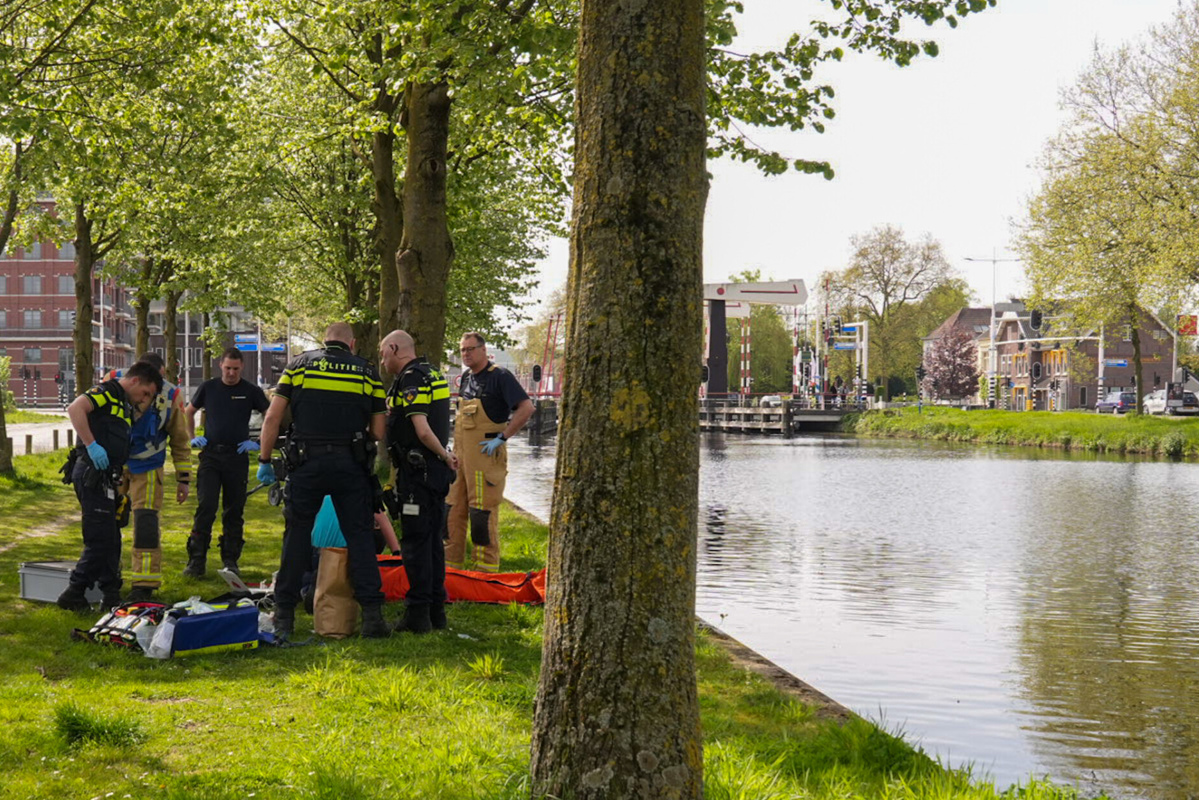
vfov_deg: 35.9
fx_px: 1232
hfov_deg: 51.9
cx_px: 593
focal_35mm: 37
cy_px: 402
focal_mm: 24
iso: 320
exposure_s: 1/250
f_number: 8
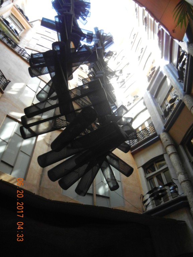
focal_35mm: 30
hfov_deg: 46.8
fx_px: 223
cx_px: 96
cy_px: 128
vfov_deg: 60.0
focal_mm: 5.4
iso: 640
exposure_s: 1/187
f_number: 3.5
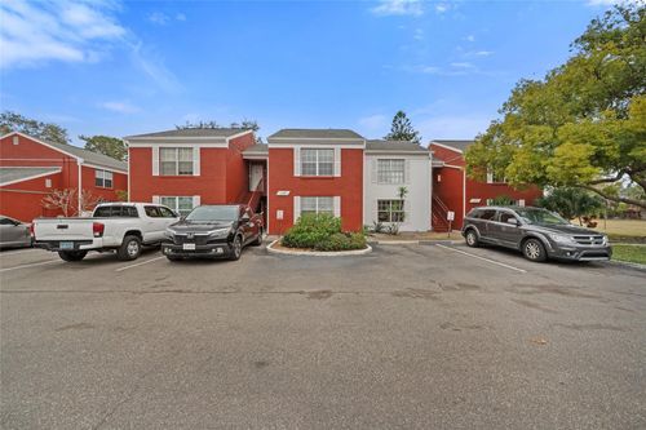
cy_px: 215
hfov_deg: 104.3
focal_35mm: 14
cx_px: 323
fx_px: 251
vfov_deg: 81.2
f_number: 6.3
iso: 250
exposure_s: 1/250
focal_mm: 14
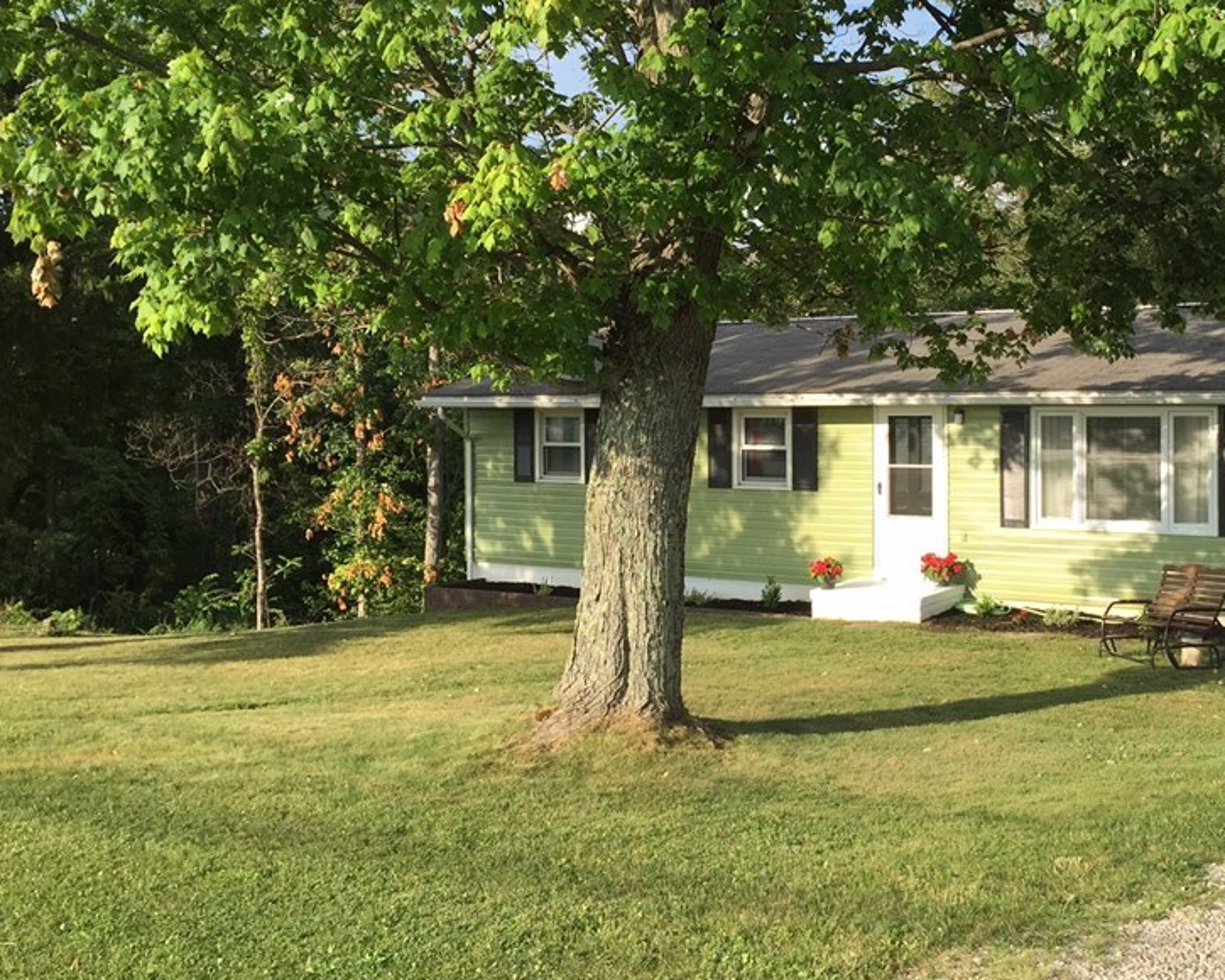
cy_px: 427
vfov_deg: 37.3
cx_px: 774
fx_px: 1450
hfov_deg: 45.4
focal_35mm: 40
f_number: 2.2
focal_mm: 4.15
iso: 32
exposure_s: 1/942
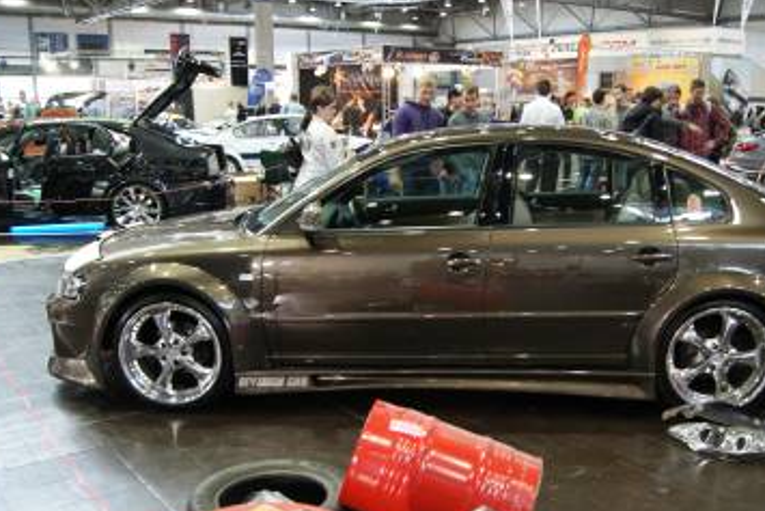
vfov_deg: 35.0
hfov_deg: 50.5
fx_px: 808
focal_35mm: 38
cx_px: 442
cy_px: 308
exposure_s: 1/20
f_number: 3.5
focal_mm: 18
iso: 400
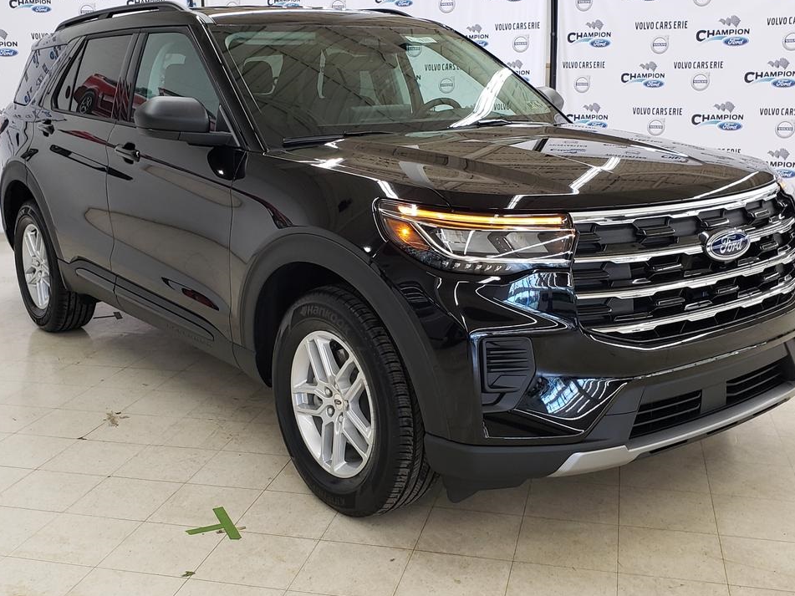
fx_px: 643
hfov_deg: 63.4
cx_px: 406
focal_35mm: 28
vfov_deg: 49.7
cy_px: 283
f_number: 2.4
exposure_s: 1/60
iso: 200
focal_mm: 4.3
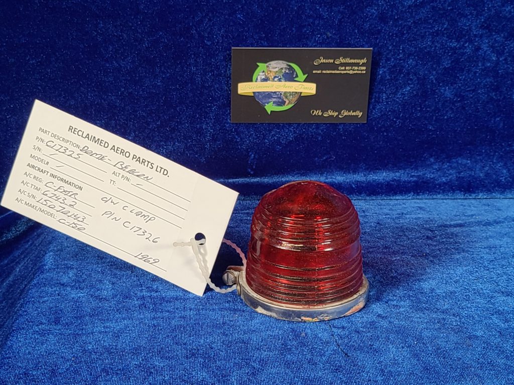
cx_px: 257
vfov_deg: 53.1
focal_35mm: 26
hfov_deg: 67.3
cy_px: 192
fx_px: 386
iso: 50
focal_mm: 5.4
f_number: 1.8
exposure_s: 1/60
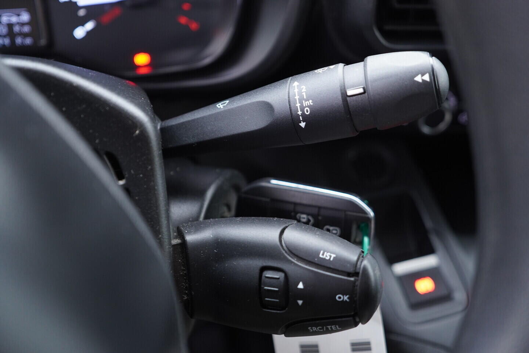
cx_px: 264
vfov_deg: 36.9
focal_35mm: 36
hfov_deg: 53.1
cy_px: 176
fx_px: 529
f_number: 2.8
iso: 640
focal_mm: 24
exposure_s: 1/40
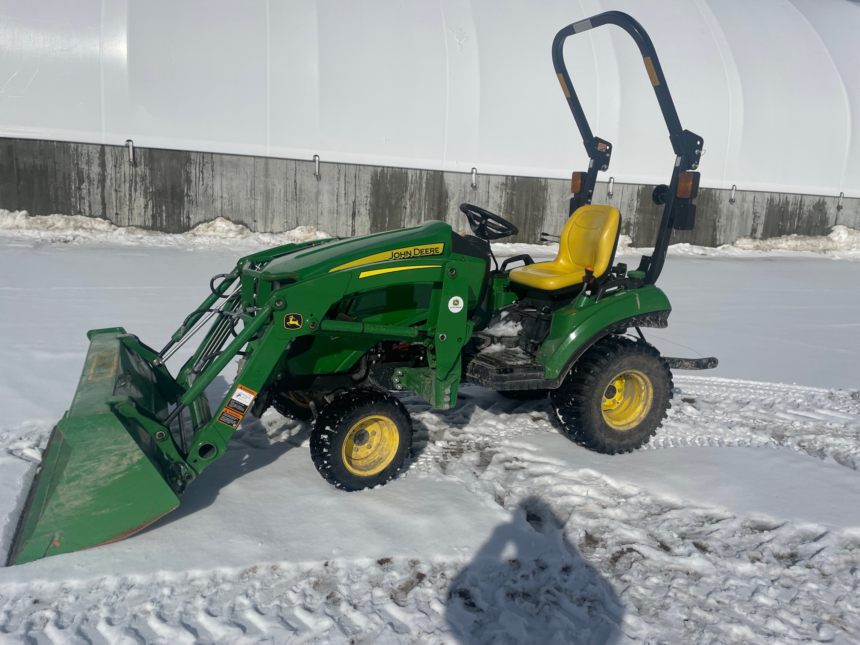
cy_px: 322
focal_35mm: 26
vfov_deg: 53.1
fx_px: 646
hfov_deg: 67.3
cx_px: 430
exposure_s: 1/20408
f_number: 1.6
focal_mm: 4.2
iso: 40
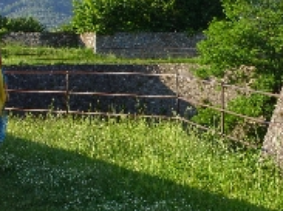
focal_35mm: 118
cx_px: 238
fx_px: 964
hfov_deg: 16.5
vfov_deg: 12.5
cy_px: 72
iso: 50
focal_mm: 9.87
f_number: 6
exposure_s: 1/154
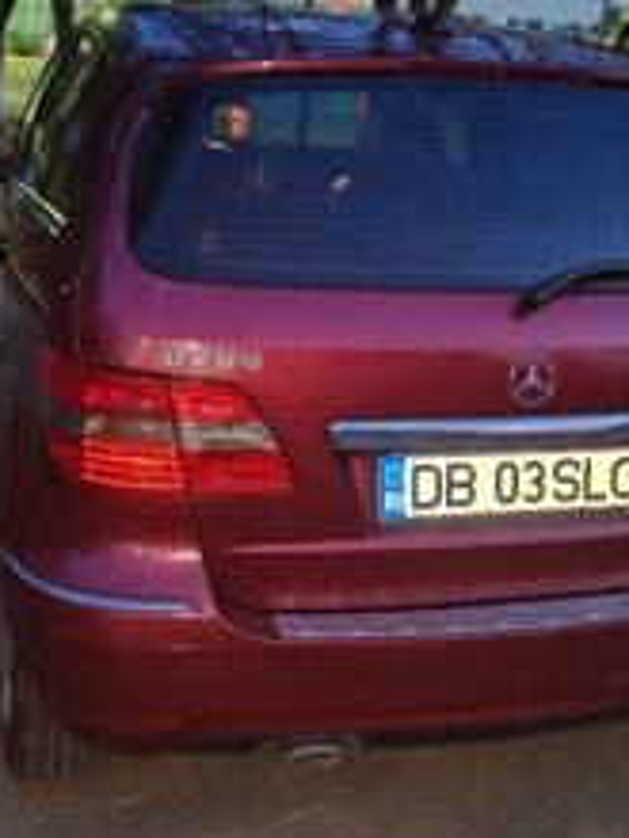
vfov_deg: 38.9
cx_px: 347
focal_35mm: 49
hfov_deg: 29.7
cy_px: 427
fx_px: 1187
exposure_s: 1/17
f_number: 1.9
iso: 4000
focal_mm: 6.12
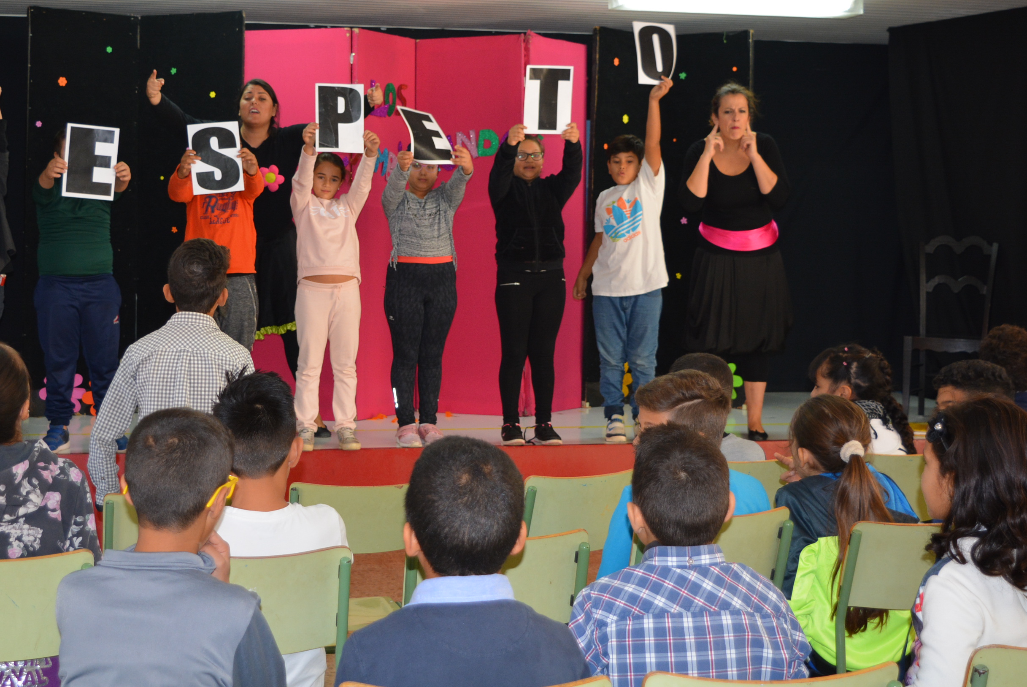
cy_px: 305
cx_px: 416
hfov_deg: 33.8
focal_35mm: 59
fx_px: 1684
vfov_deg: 23.0
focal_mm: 32
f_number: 4.5
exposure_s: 1/60
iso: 640
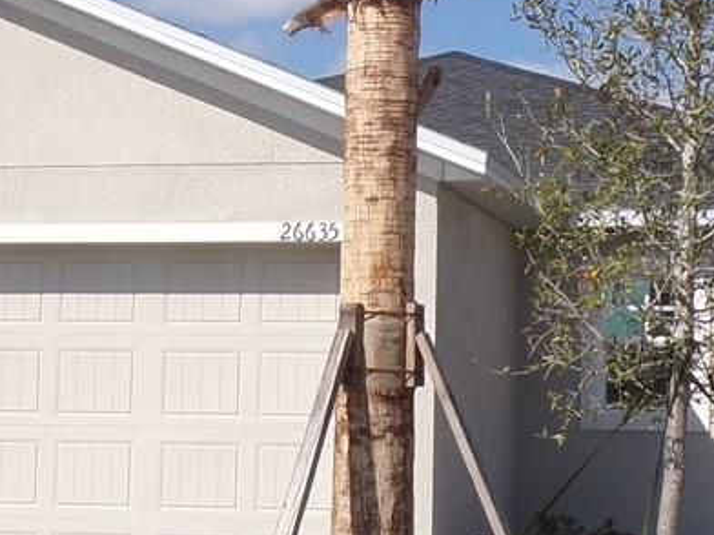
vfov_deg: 15.1
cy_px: 249
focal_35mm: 98
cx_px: 452
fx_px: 2021
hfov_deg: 20.0
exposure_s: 1/420
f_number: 5.8
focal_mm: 4.3
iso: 80
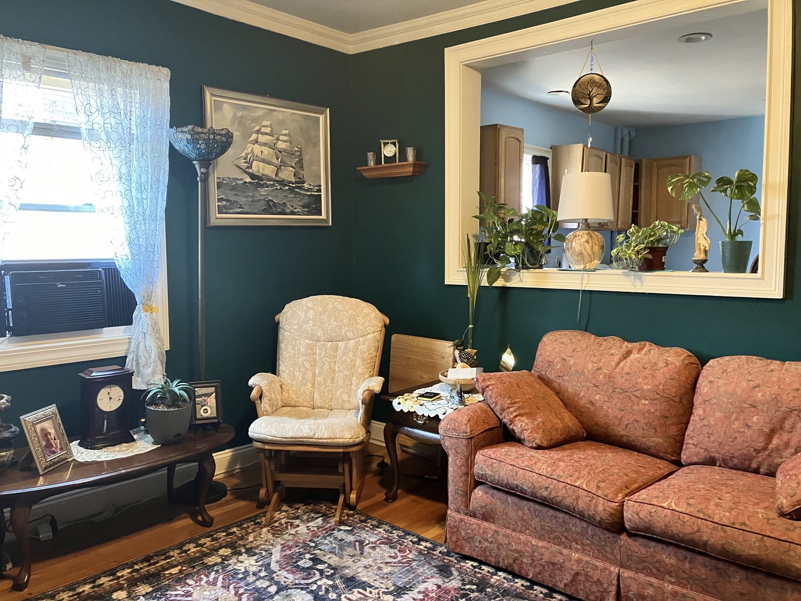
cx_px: 400
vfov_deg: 49.7
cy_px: 300
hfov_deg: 63.4
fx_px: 648
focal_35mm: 28
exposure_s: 1/30
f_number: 1.8
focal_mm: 3.99
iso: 320
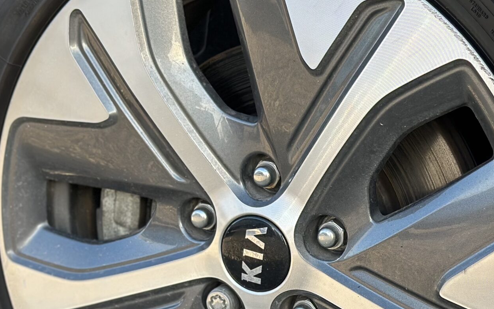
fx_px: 1400
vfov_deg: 12.5
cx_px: 294
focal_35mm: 104
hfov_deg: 20.0
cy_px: 252
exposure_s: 1/541
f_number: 1.78
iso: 80
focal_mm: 6.86
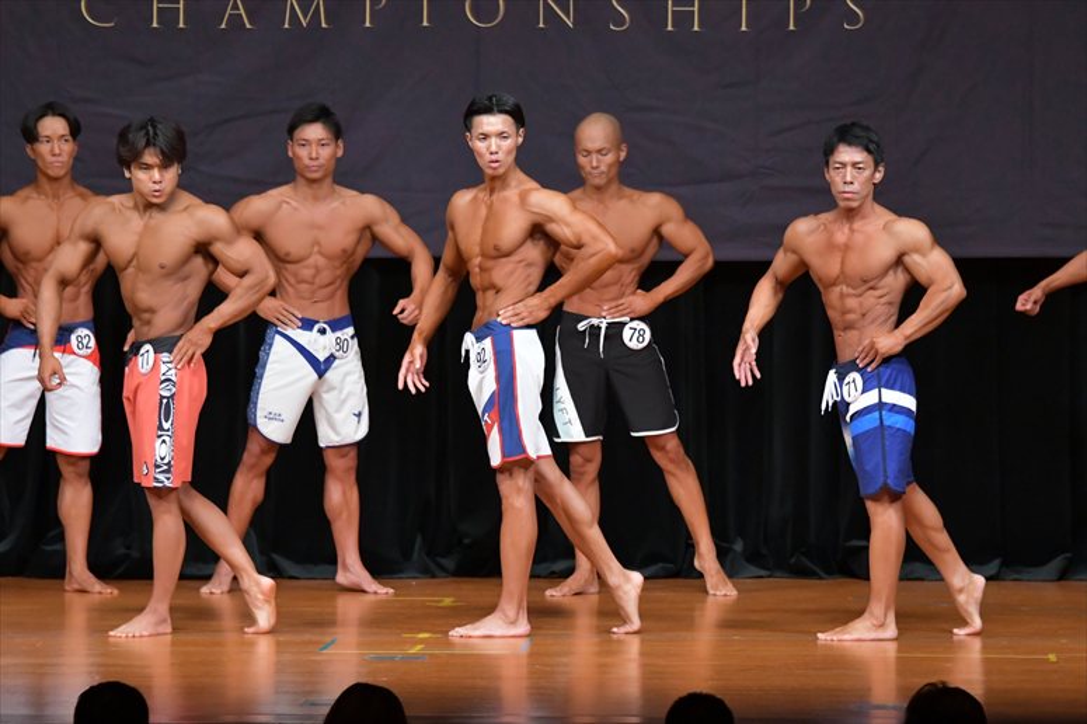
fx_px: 7696
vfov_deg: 5.4
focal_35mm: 255
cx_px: 544
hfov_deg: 8.1
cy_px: 362
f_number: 5.6
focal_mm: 170
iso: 5000
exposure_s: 1/400
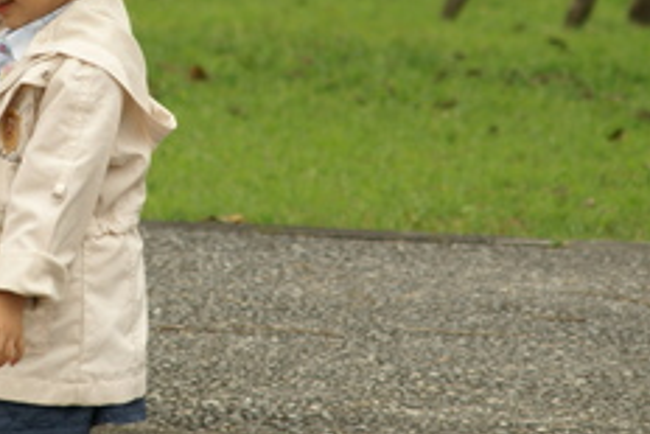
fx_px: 5600
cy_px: 13
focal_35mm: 310
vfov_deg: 4.4
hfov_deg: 6.6
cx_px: 0
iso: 125
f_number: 4.5
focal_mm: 80
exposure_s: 1/125
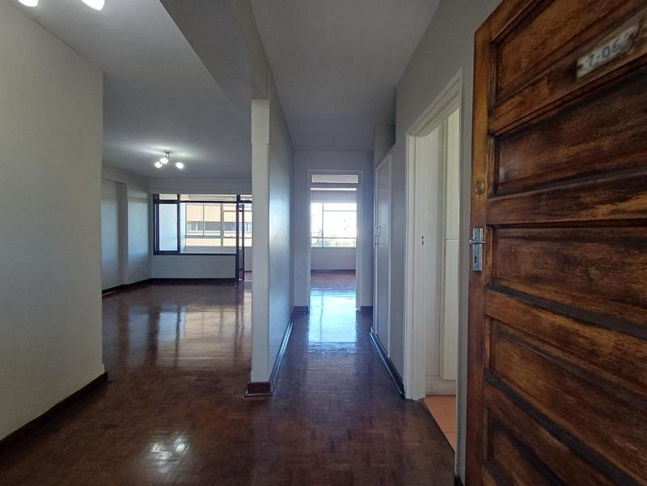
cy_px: 243
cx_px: 324
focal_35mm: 16
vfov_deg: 78.1
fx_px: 299
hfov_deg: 94.5
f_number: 2.2
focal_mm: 1.64
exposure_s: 1/50
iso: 160
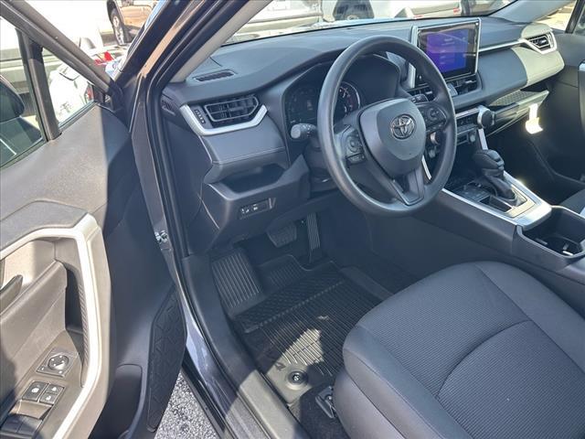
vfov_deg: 56.8
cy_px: 220
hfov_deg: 71.6
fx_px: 406
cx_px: 292
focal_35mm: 24
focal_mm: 6.86
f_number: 1.78
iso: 80
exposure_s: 1/171
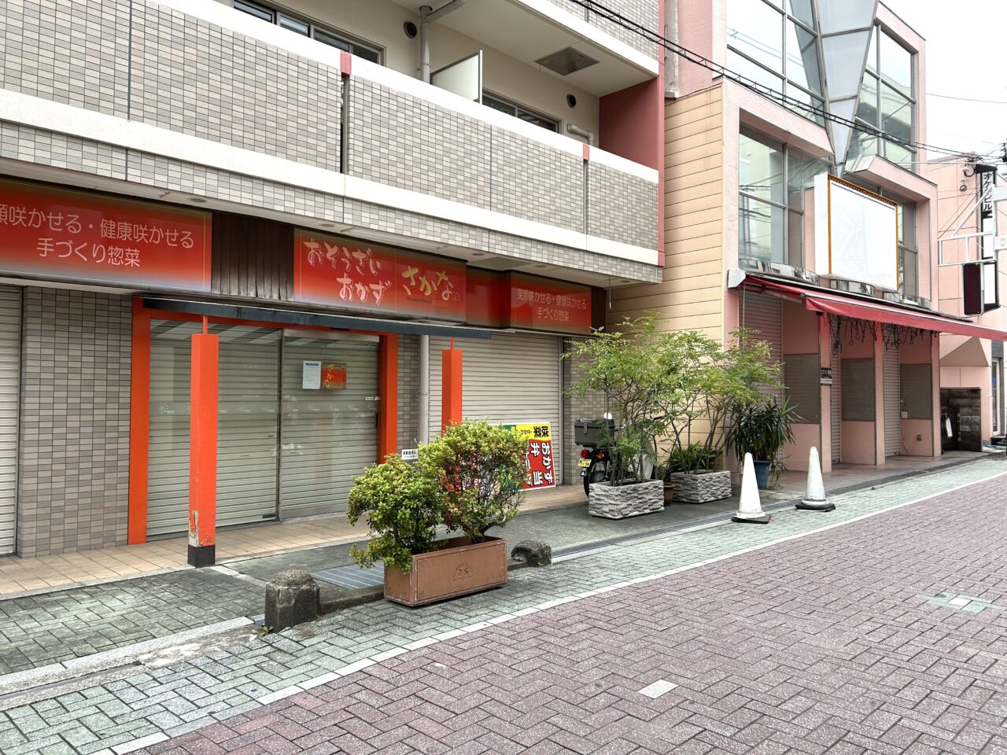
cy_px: 378
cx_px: 504
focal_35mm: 26
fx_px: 756
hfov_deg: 67.3
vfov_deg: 53.1
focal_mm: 5.7
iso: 50
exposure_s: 1/310
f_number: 1.5
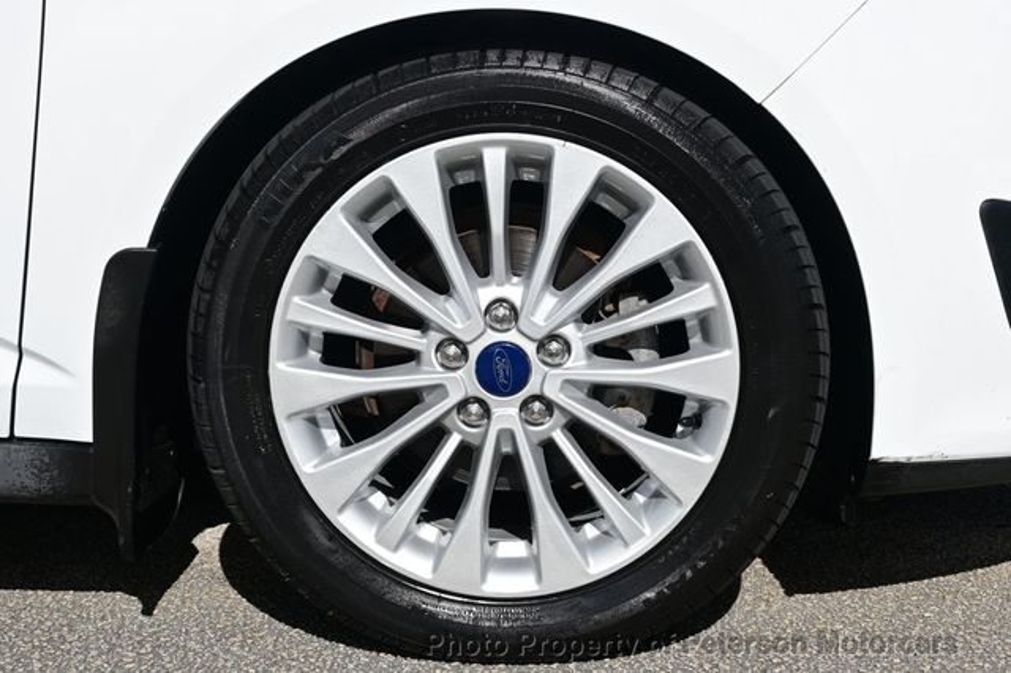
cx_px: 506
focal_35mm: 49
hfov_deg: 40.6
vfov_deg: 27.6
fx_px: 1368
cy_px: 336
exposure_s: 1/320
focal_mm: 32.5
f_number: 9
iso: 100
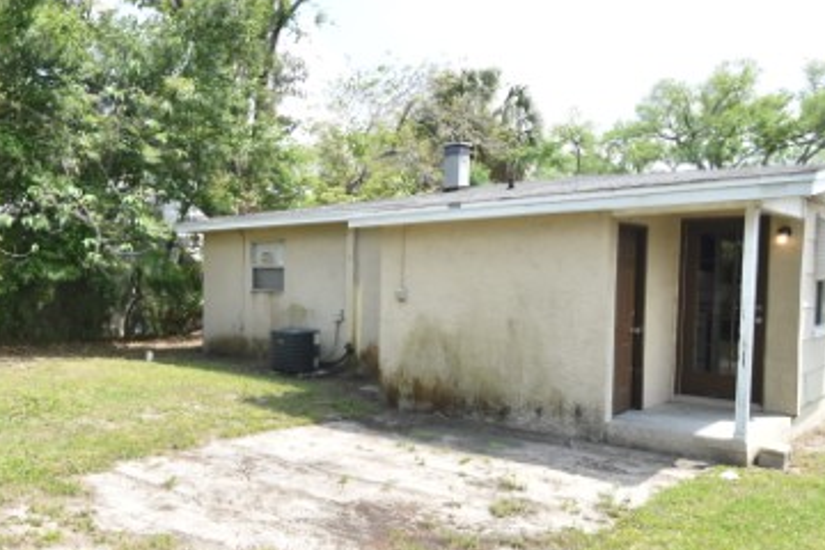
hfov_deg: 59.9
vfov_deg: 43.5
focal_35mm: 30
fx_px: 687
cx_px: 250
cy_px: 309
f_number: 3.5
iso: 800
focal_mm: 10
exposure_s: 1/3000
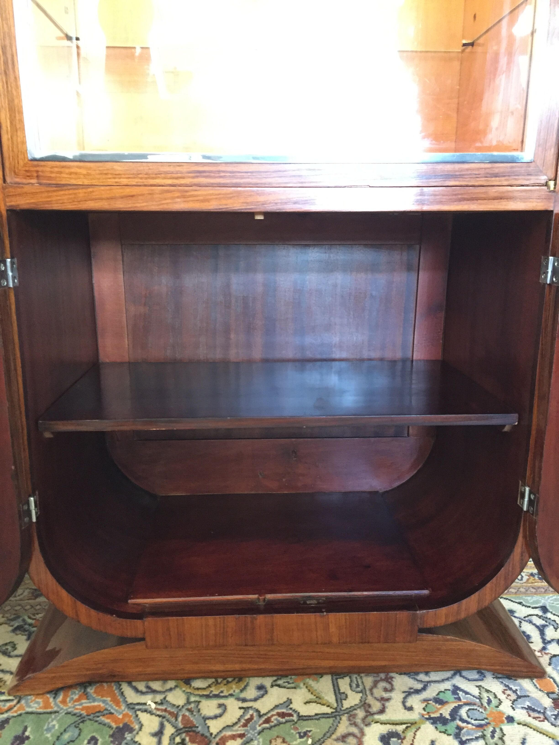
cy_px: 372
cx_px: 280
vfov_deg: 61.7
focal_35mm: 29
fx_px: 624
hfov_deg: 48.2
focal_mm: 4.15
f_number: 2.2
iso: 500
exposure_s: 1/17
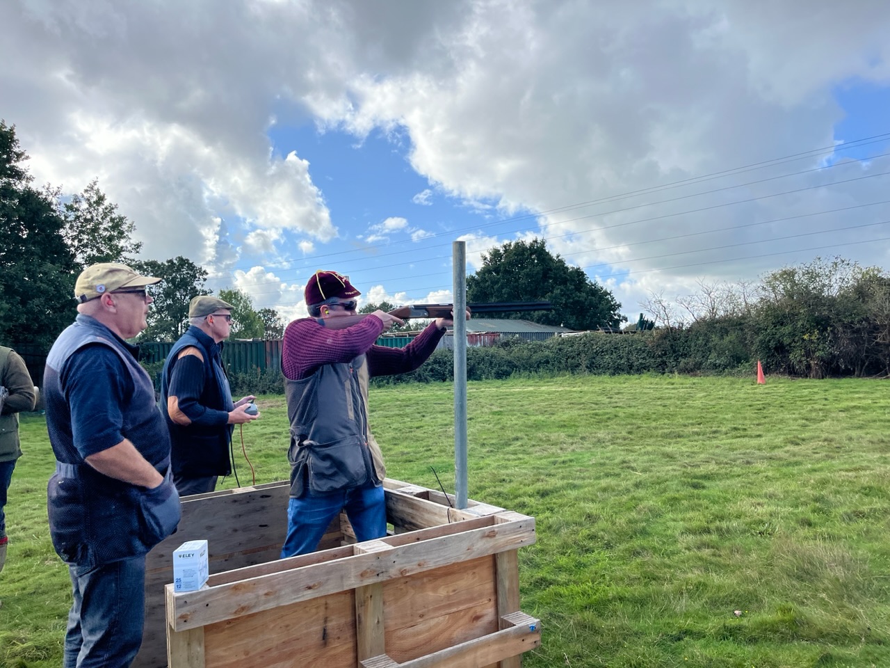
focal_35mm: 26
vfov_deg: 53.1
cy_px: 334
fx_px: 668
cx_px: 445
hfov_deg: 67.3
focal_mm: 5.1
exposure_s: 1/2755
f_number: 1.6
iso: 50
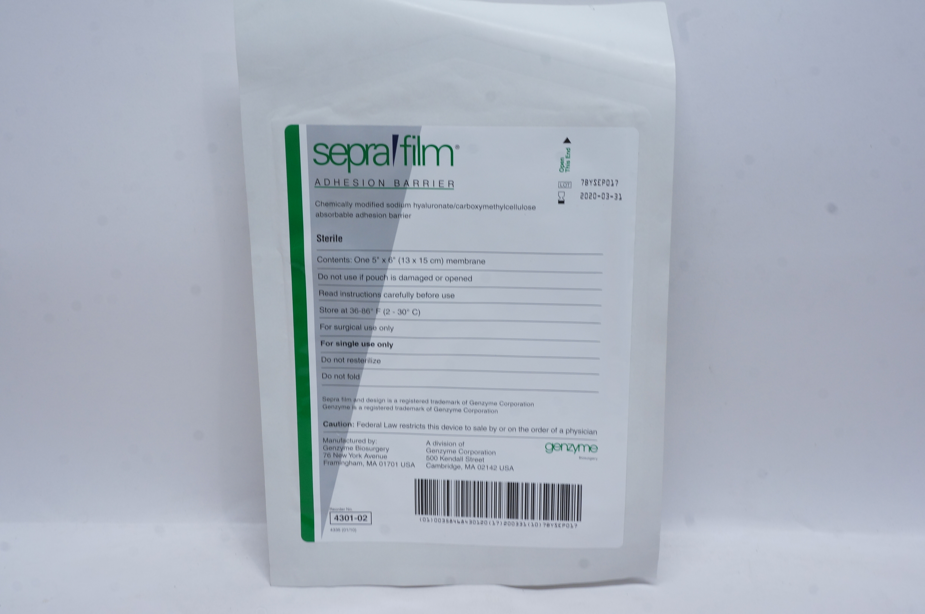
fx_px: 1155
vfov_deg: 29.8
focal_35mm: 45
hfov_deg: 43.6
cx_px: 462
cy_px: 307
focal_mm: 30
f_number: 14
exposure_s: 1/10
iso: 400
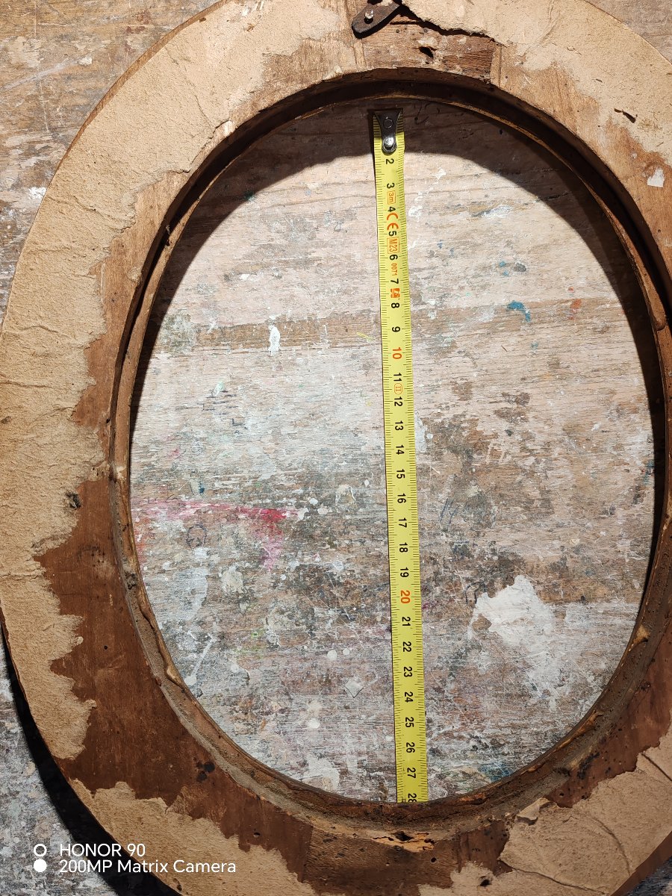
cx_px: 336
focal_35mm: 27
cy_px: 448
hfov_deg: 51.4
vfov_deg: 65.3
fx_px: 699
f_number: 1.9
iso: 400
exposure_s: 1/100
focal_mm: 6.12
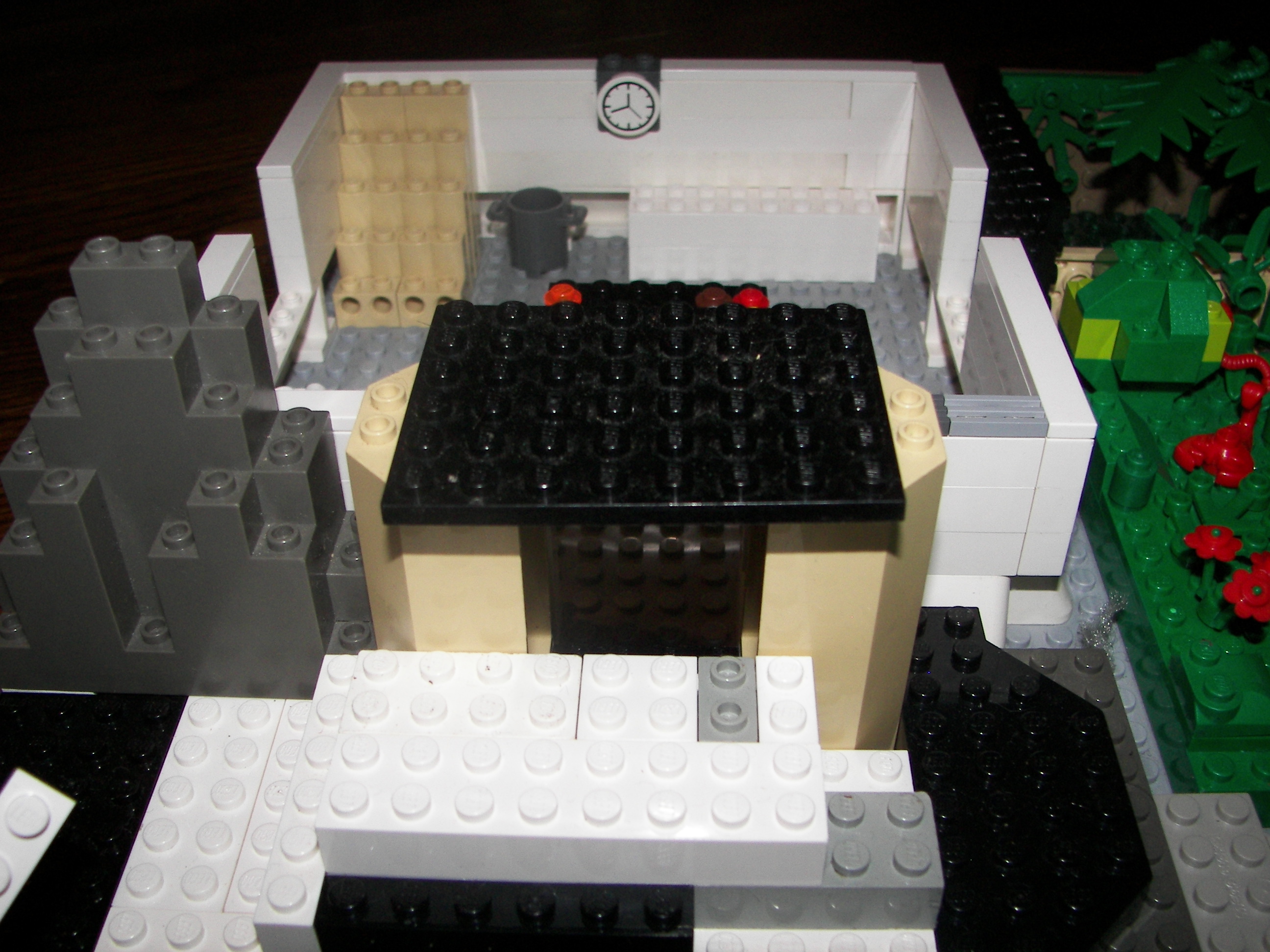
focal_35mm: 36
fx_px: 1321
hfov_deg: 51.4
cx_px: 635
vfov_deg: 39.7
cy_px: 476
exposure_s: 1/30
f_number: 2.8
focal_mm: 6
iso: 100
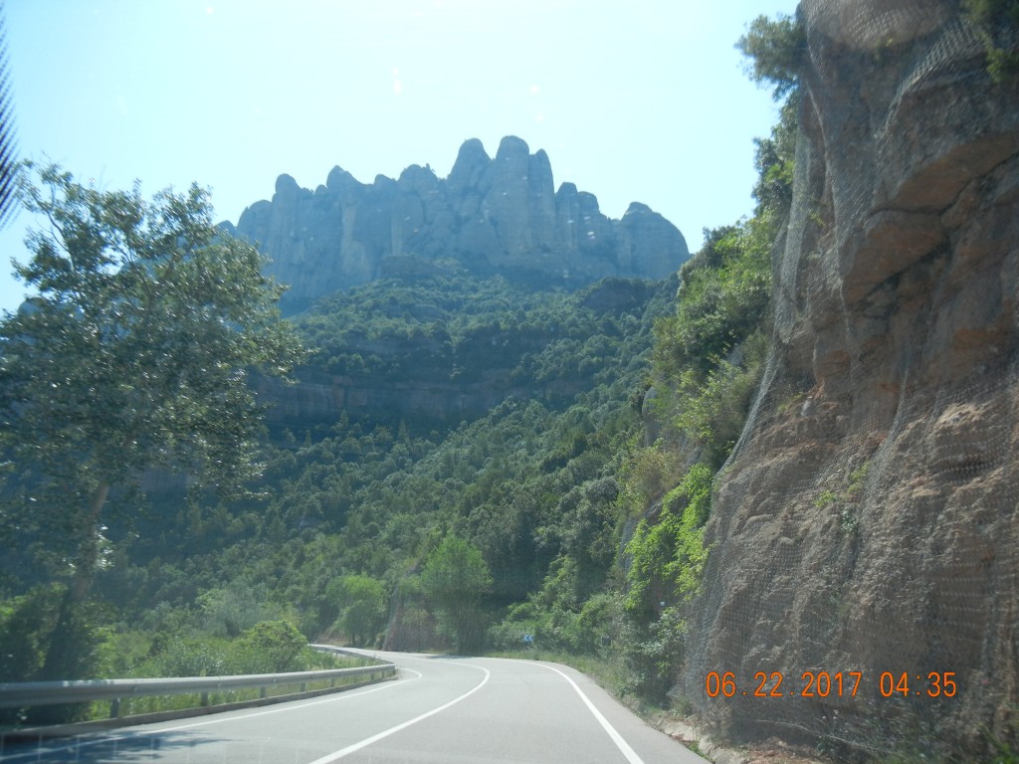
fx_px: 883
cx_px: 510
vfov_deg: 46.8
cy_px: 382
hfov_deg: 60.0
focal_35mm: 30
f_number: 7
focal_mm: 5.4
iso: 160
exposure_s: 1/266
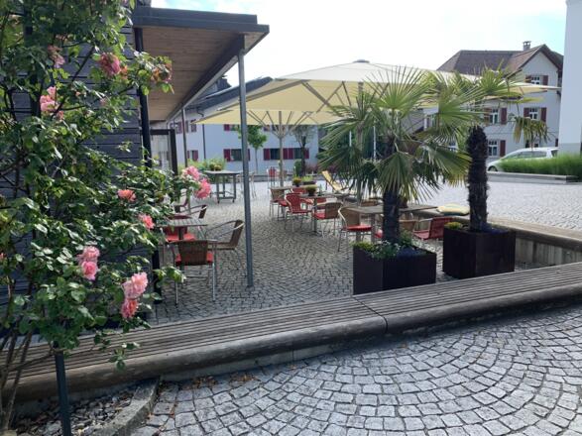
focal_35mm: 26
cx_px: 291
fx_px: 437
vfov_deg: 53.0
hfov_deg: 67.3
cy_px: 218
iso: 25
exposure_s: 1/543
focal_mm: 4.25
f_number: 1.8
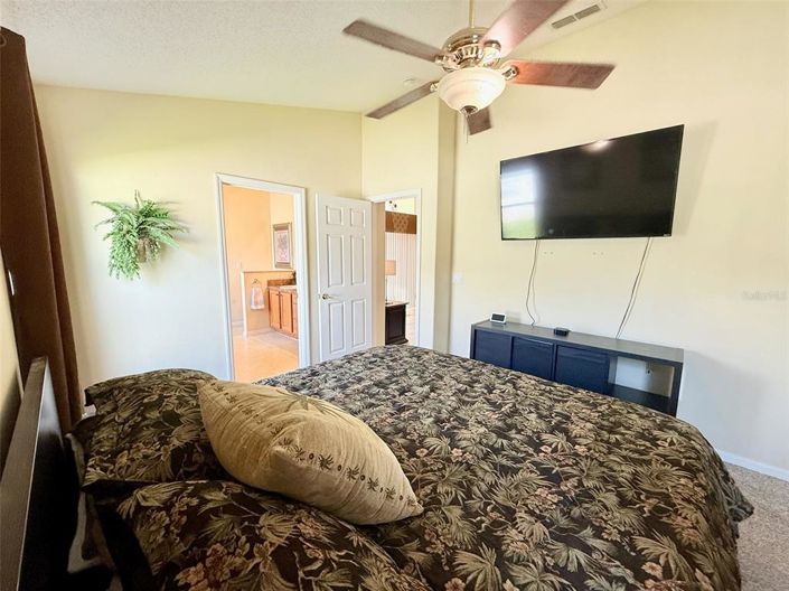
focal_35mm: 14
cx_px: 394
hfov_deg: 102.1
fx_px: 319
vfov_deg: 85.6
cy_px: 296
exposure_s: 1/100
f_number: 2.2
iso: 200
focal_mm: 2.22
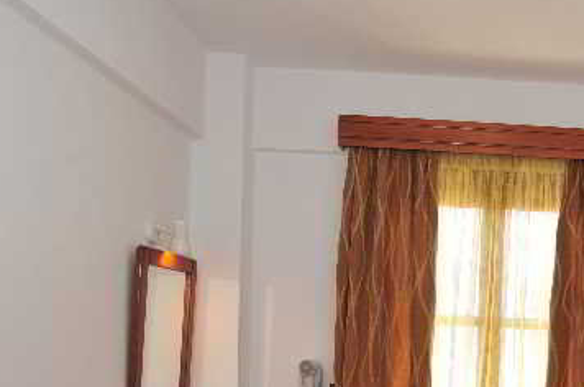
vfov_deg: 28.2
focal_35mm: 45
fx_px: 729
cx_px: 499
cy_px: 372
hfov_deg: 41.1
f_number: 5.6
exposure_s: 1/100
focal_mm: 20
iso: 320
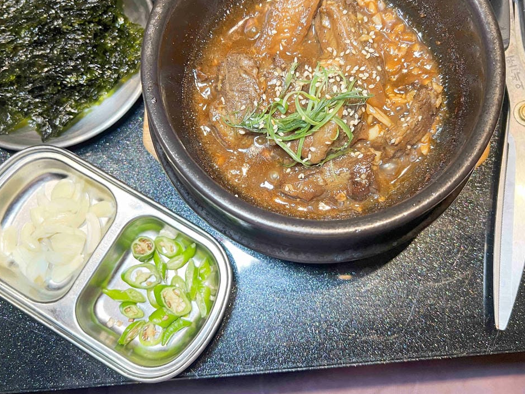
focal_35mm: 33
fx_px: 501
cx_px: 273
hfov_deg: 55.3
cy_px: 164
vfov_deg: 42.8
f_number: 1.5
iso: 100
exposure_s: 1/60
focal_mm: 5.7
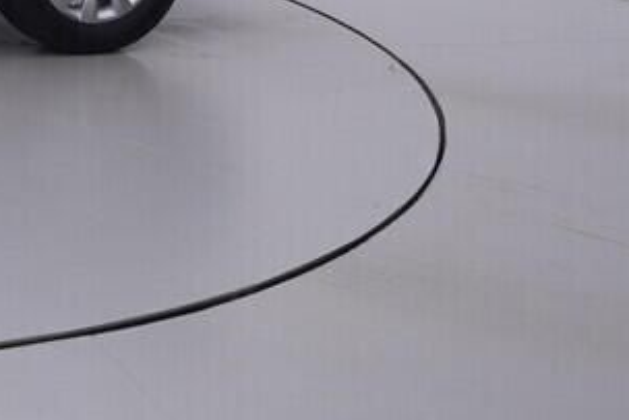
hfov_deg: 21.4
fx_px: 1323
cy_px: -159
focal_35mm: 76
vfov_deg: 16.8
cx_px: -377
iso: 200
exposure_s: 1/80
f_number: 5
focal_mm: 15
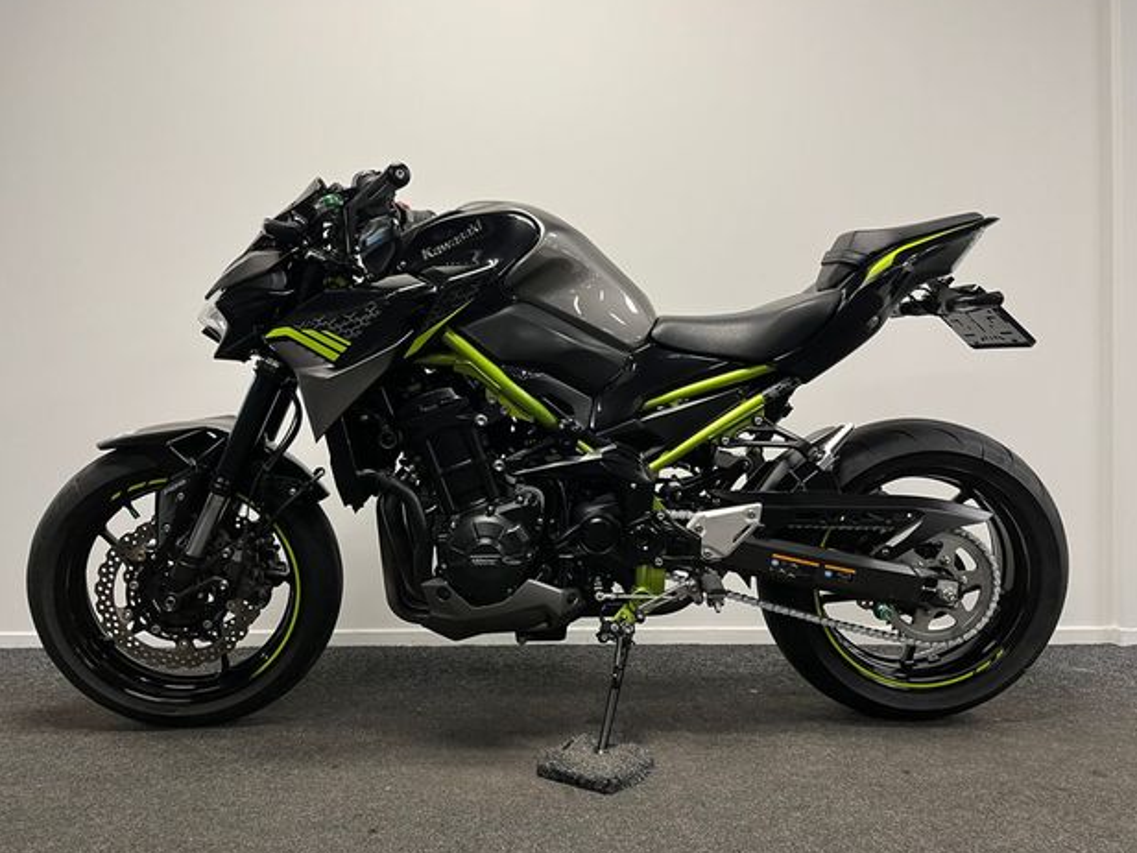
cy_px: 421
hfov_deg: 65.3
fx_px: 887
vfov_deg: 51.4
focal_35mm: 27
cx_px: 559
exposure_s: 1/50
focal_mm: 5.1
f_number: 1.6
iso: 100
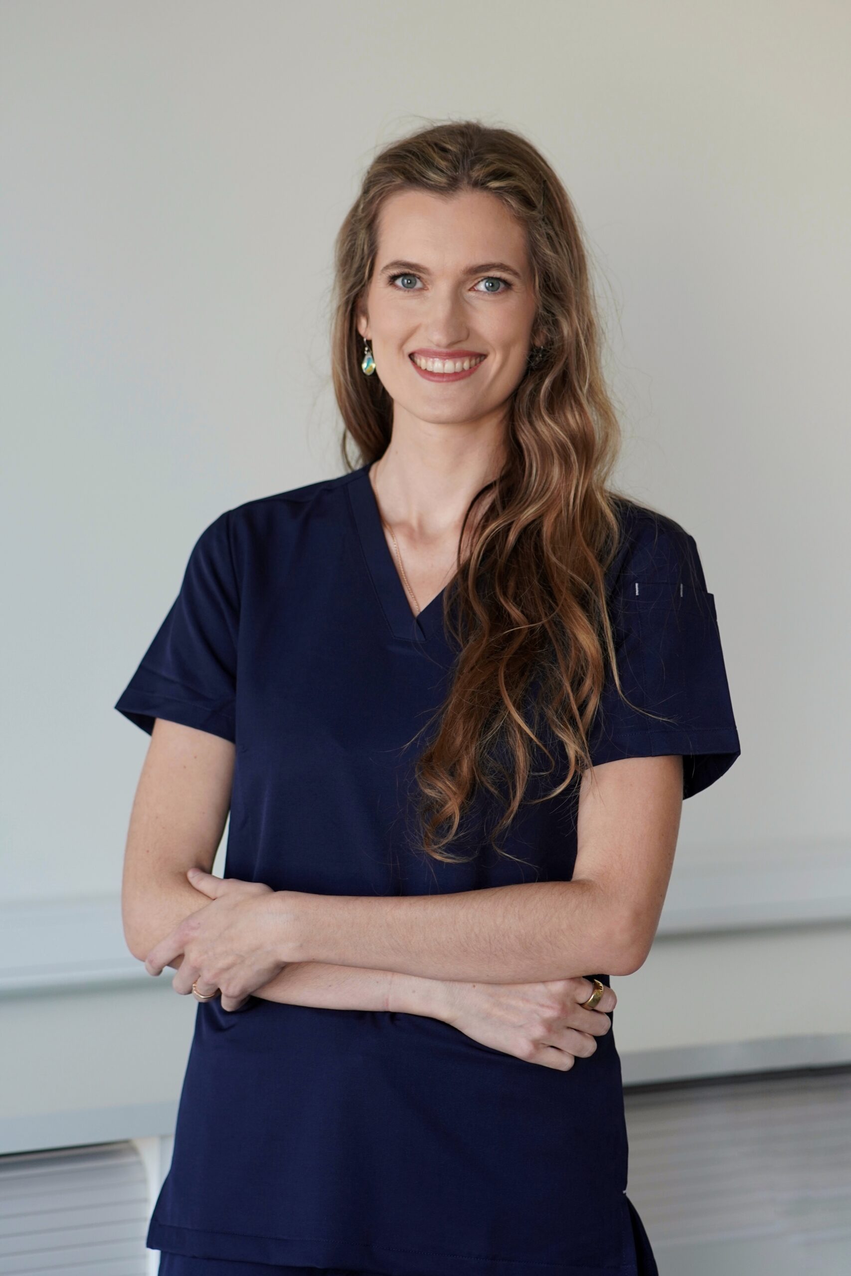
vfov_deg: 16.1
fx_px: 4520
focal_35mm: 128
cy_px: 638
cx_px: 426
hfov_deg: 10.8
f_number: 2
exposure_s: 1/250
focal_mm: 85
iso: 320
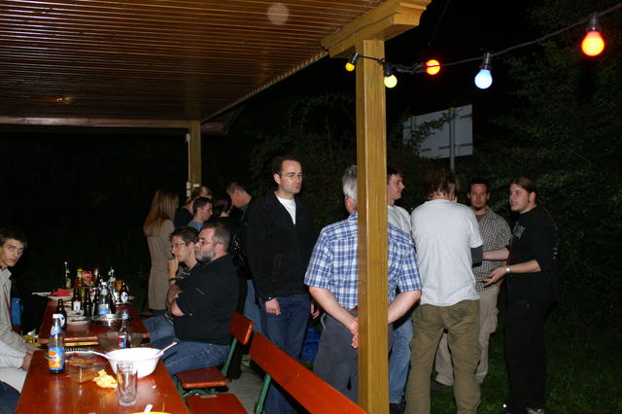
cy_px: 207
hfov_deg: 53.2
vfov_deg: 36.8
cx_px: 311
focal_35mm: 36
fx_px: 622
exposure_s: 1/60
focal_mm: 24
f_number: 2.8
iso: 400
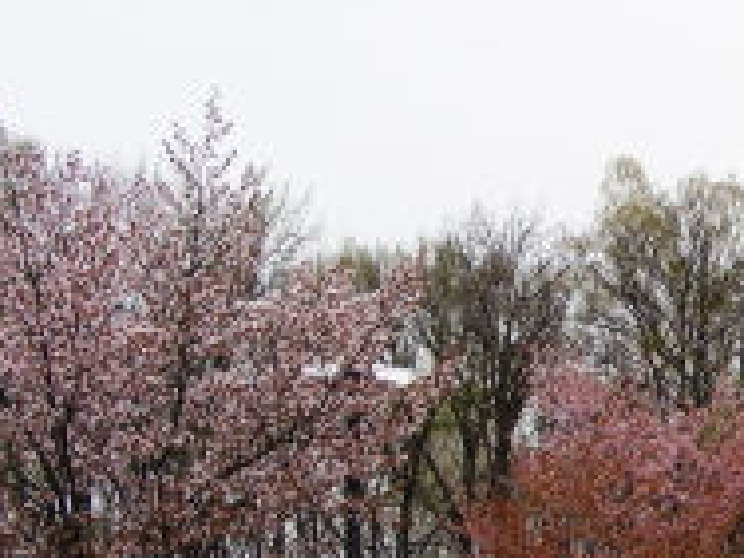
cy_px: 443
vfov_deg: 15.2
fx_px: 2085
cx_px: 942
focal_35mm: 97
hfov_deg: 18.9
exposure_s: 1/113
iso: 50
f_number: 4
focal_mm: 6.3
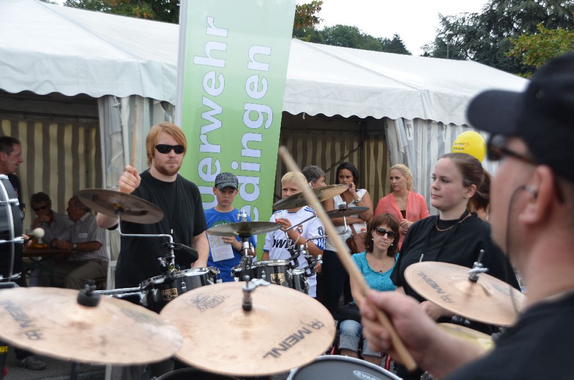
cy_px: 190
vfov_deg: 24.9
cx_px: 287
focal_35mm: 54
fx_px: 859
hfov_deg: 36.9
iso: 200
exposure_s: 1/200
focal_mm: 36
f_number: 7.1
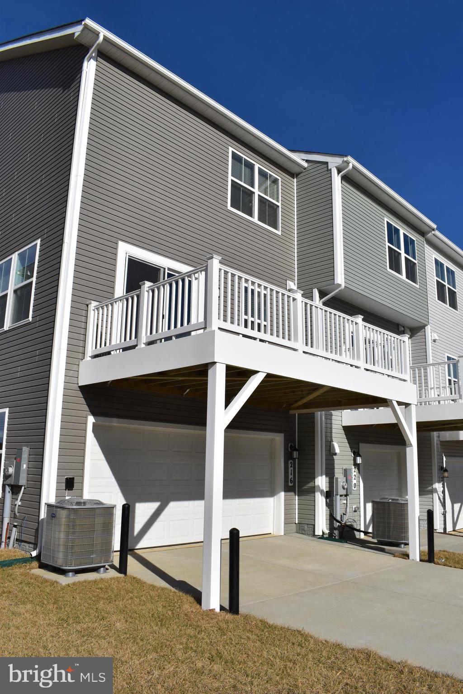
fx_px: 521
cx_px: 232
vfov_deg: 67.4
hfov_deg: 47.9
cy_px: 347
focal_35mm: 27
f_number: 11
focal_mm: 18
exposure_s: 1/500
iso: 200
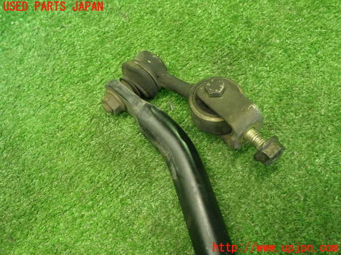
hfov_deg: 60.0
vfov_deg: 46.8
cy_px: 128
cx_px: 170
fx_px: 296
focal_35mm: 30
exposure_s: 1/30
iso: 320
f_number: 2.3
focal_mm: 5.4
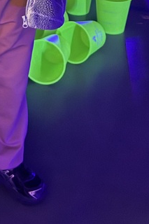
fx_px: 497
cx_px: 25
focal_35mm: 80
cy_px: -32
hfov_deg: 16.9
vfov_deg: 23.6
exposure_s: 1/9
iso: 3200
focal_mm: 6.76
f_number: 1.78
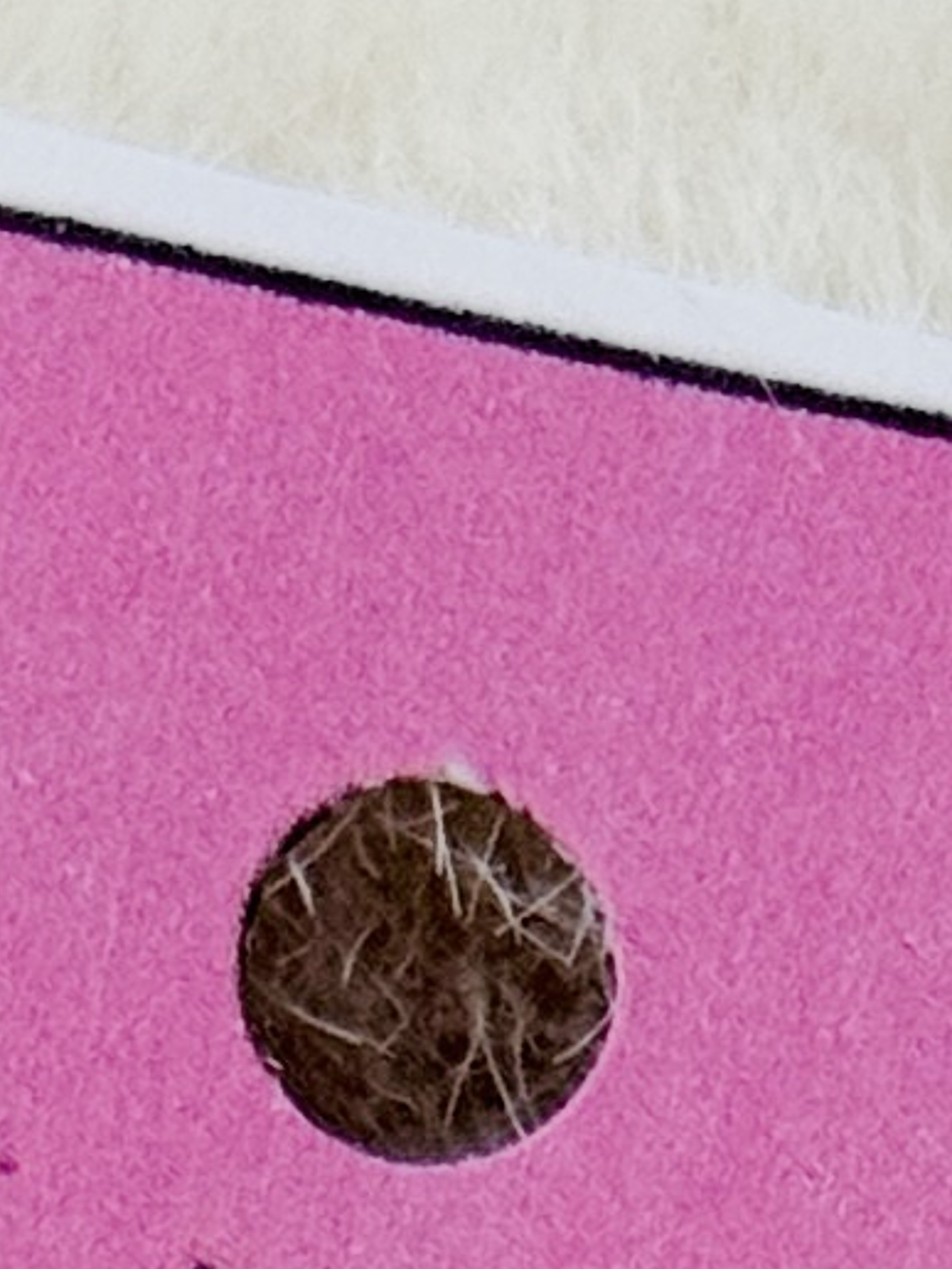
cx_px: 1646
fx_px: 13751
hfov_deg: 3.9
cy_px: 4815
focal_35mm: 375
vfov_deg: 4.8
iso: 64
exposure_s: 1/50
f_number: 1.78
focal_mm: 6.76
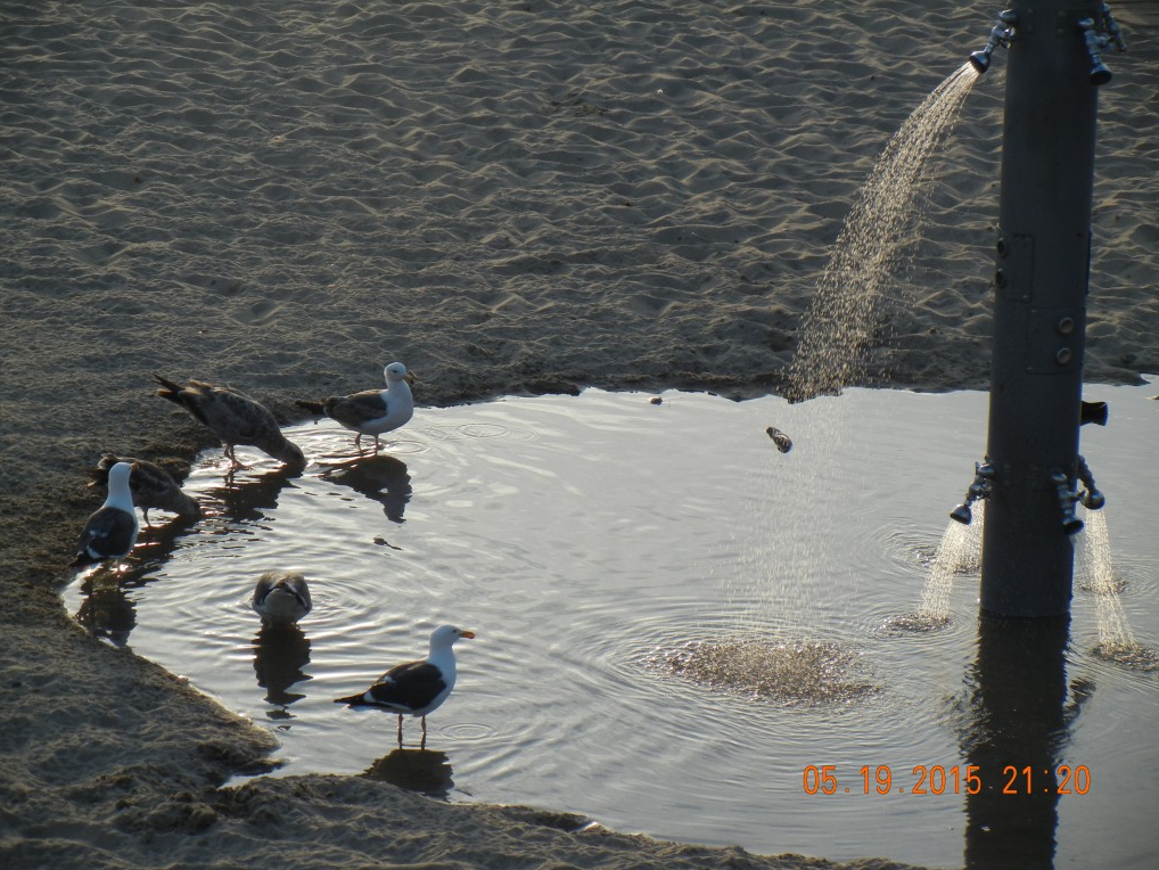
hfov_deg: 11.3
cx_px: 578
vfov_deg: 8.5
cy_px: 434
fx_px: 5861
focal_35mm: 175
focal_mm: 31.4
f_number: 4.6
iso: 160
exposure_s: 1/448
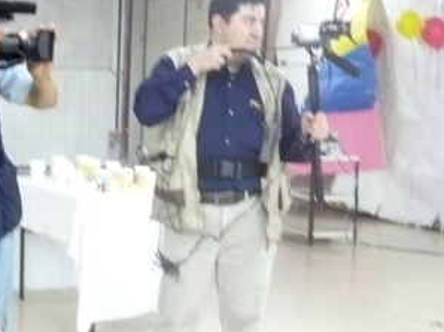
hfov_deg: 20.7
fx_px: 1205
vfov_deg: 15.7
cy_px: 205
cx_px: 100
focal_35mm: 94
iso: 400
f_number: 2.8
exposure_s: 1/13
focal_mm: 5.8
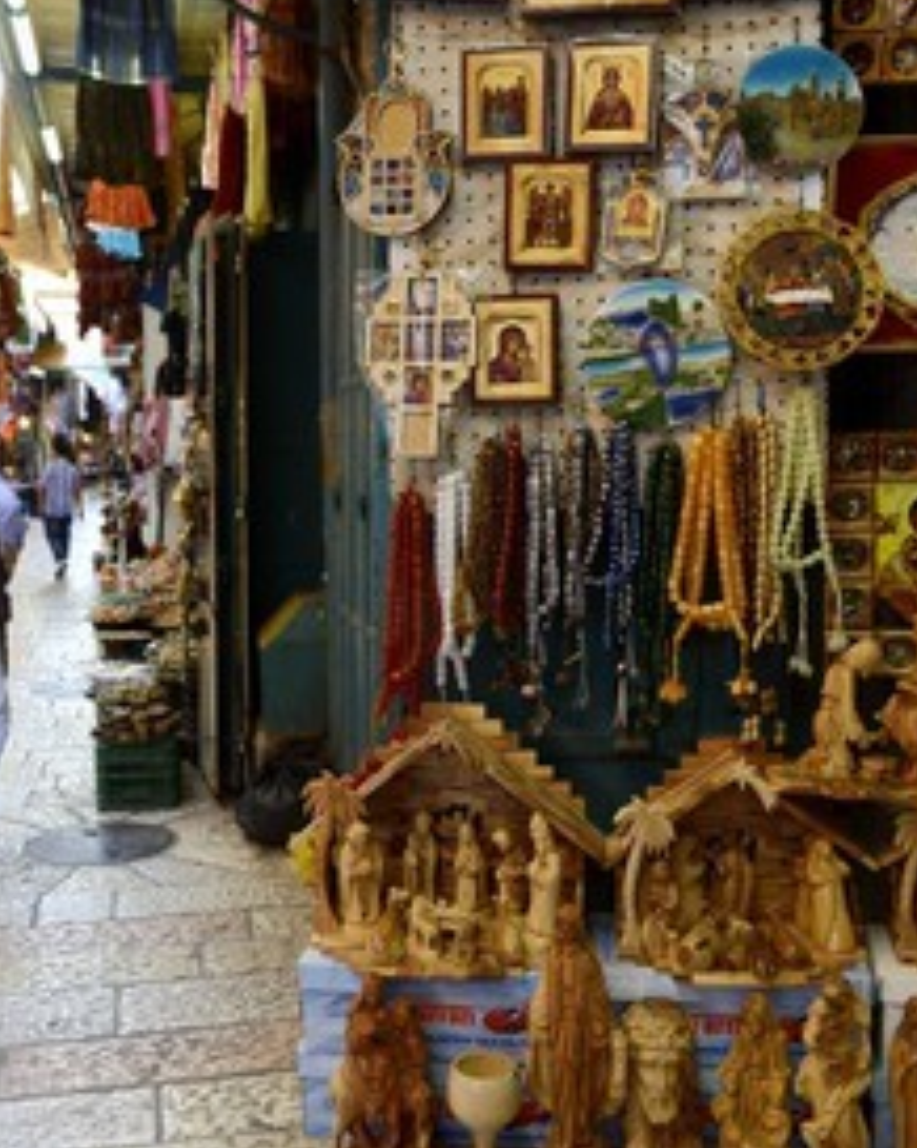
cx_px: 437
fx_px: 1325
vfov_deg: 46.9
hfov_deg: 38.2
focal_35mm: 39
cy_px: 580
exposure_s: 1/30
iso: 800
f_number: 6.3
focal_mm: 27
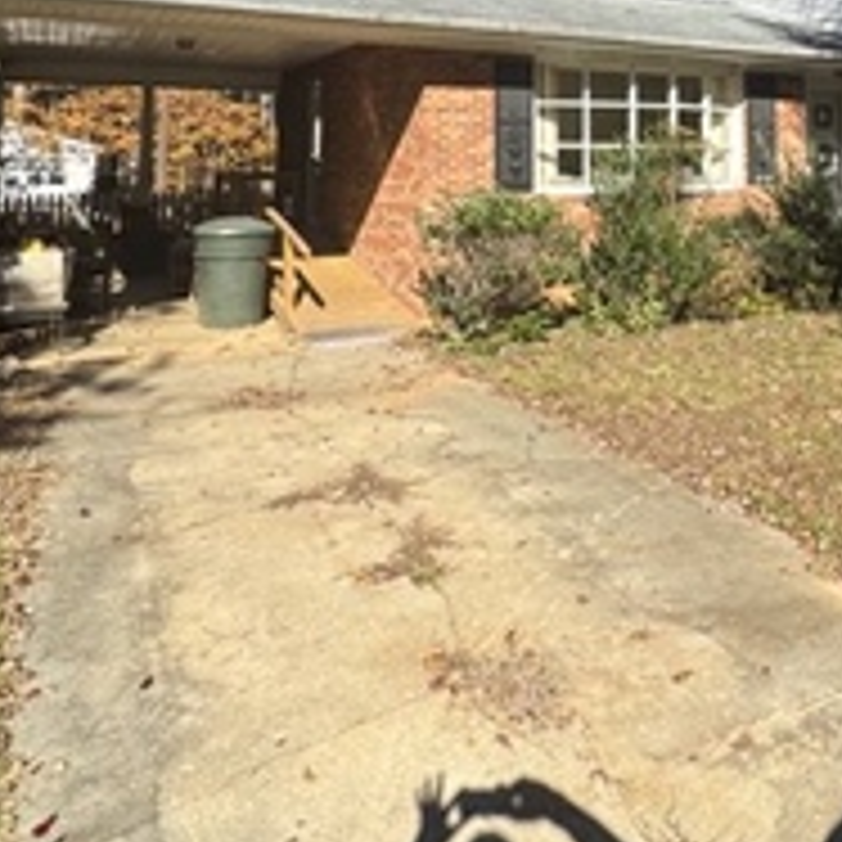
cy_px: 119
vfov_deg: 46.0
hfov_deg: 47.6
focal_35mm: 33
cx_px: 644
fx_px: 908
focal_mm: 2.22
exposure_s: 1/1256
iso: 50
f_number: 2.2
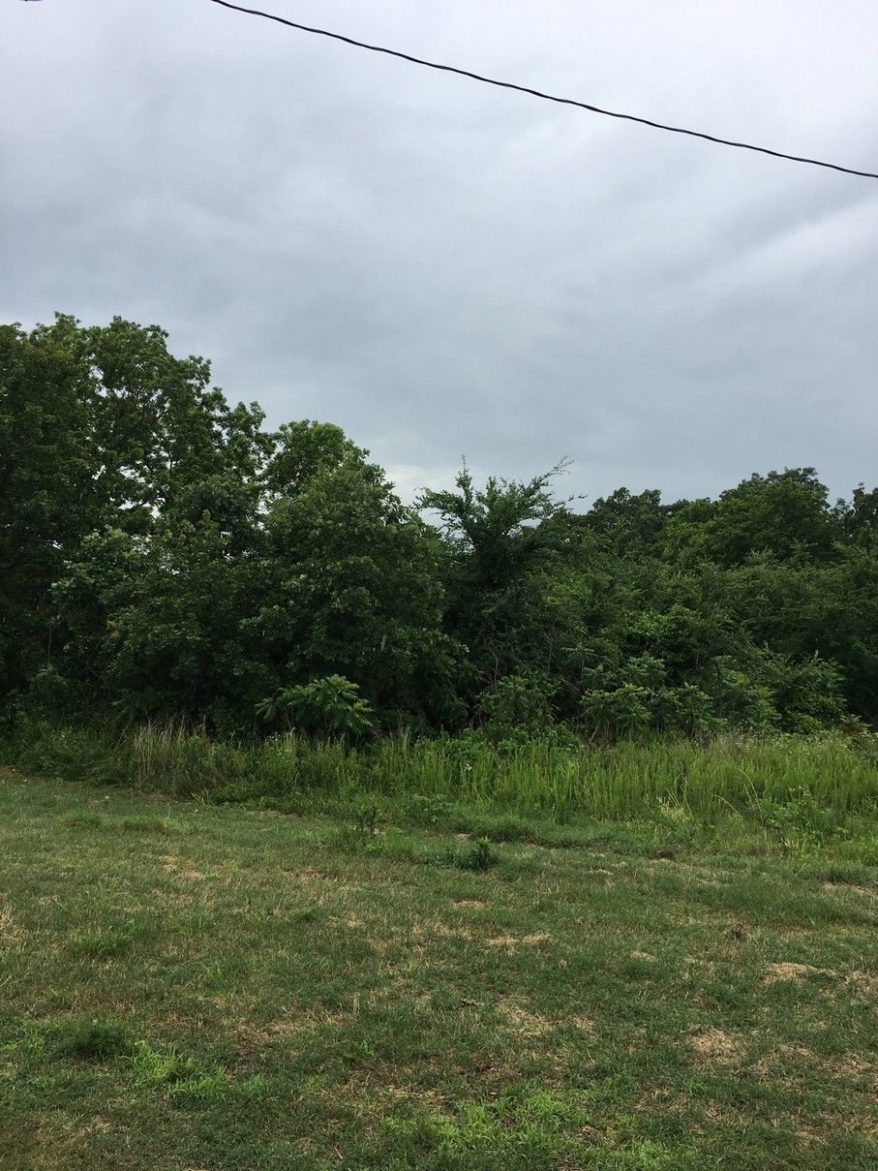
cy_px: 586
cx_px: 439
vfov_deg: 61.7
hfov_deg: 48.2
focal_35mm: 29
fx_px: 981
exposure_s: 1/999
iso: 25
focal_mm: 4.15
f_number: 2.2
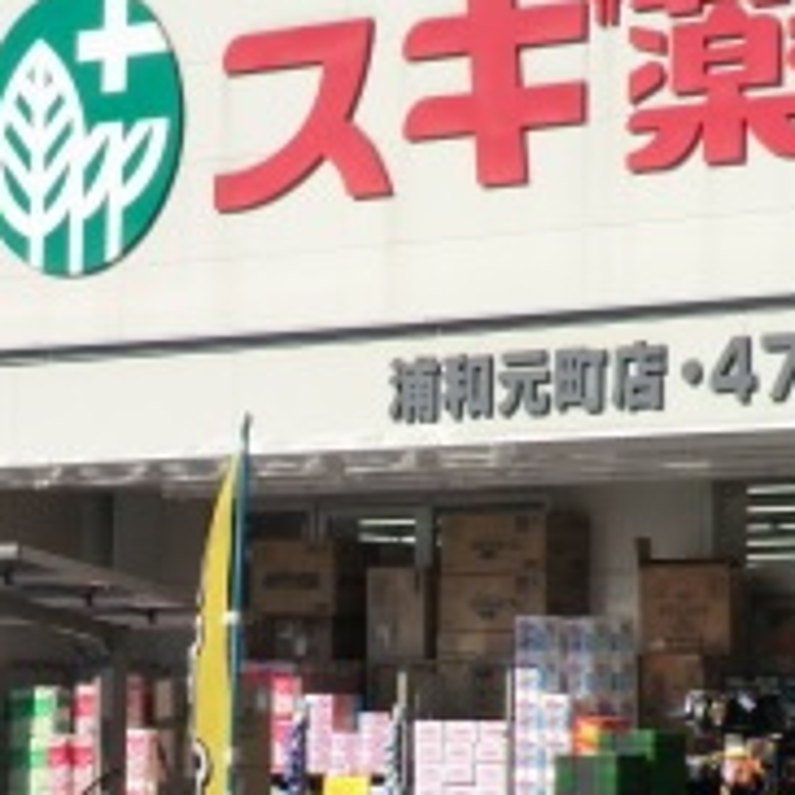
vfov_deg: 10.2
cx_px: 197
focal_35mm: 171
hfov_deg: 10.2
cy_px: 725
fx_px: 4443
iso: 80
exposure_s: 1/200
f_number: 9.7
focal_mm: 9.8
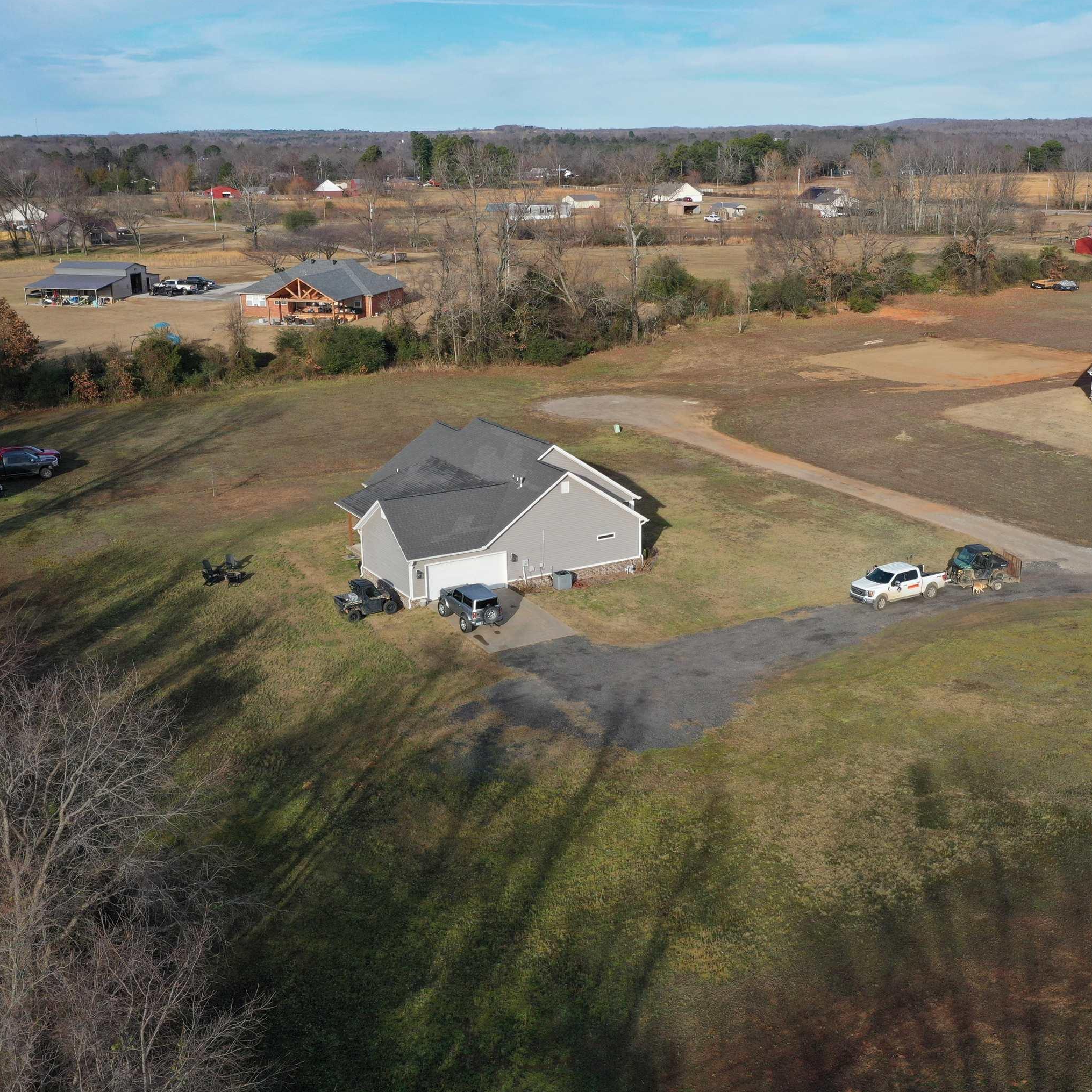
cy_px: 544
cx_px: 635
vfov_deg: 46.0
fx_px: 1285
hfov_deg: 45.9
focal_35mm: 36
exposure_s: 1/400
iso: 100
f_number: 5.6
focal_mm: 10.26
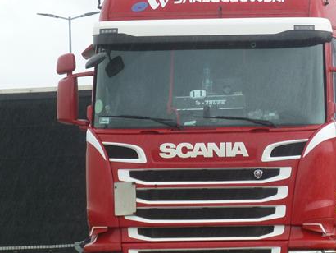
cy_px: 113
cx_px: 295
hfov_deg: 5.1
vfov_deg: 3.8
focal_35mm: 388
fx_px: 3768
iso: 100
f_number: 5.5
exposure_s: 1/125
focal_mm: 35.6
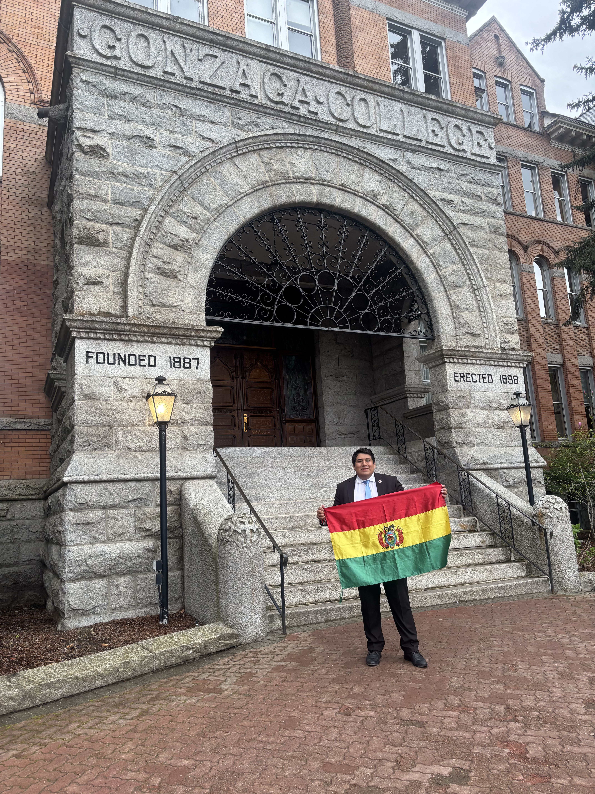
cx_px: 298
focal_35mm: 26
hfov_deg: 53.1
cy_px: 397
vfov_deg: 67.3
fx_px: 596
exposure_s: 1/301
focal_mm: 5.96
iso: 50
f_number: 1.6
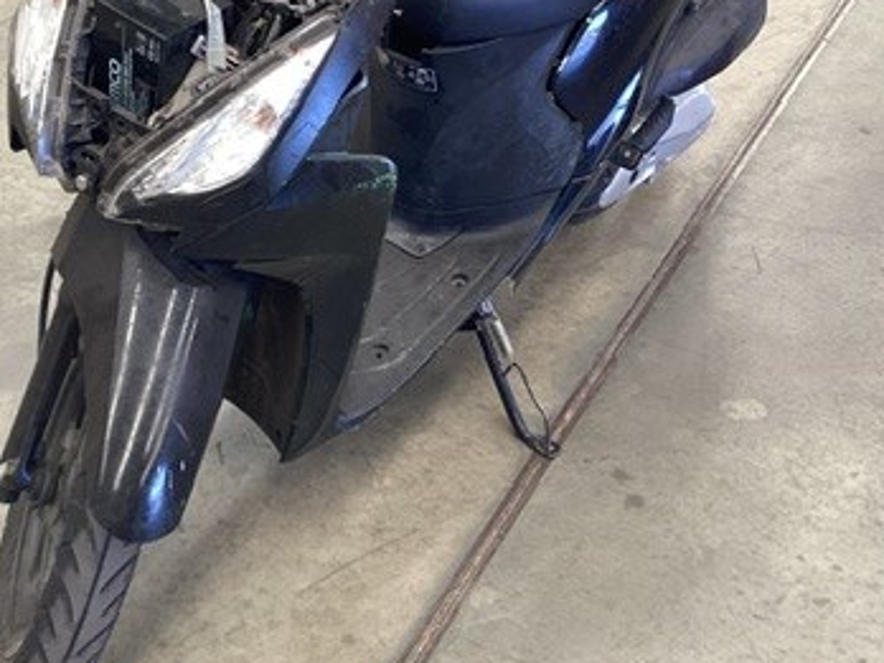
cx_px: 323
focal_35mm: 57
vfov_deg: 25.5
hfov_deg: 33.6
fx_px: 1456
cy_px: 211
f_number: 2.4
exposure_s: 1/60
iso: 80
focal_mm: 3.3
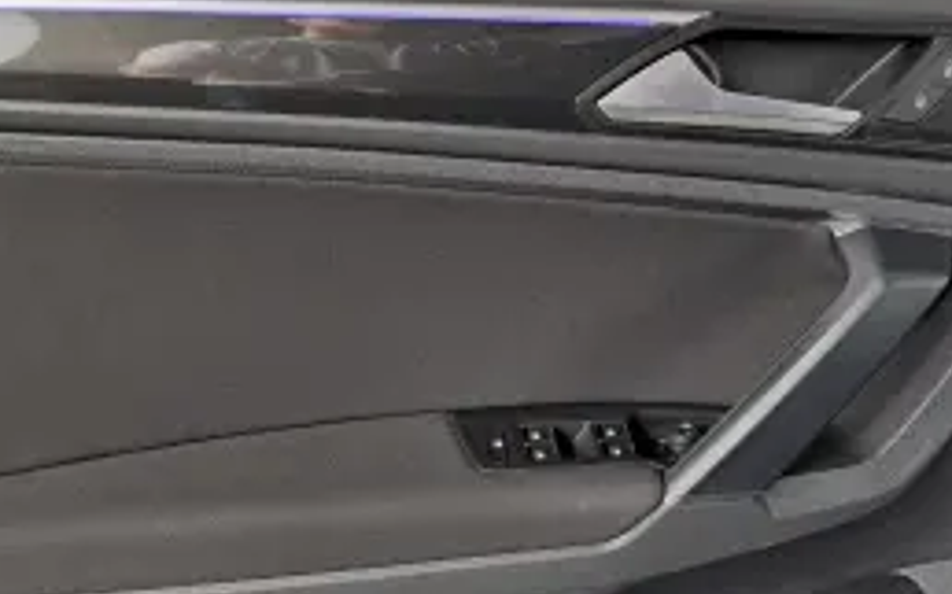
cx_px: 561
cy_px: 450
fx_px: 1037
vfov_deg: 31.4
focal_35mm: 40
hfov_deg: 49.1
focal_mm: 4
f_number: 1.8
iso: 400
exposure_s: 1/50
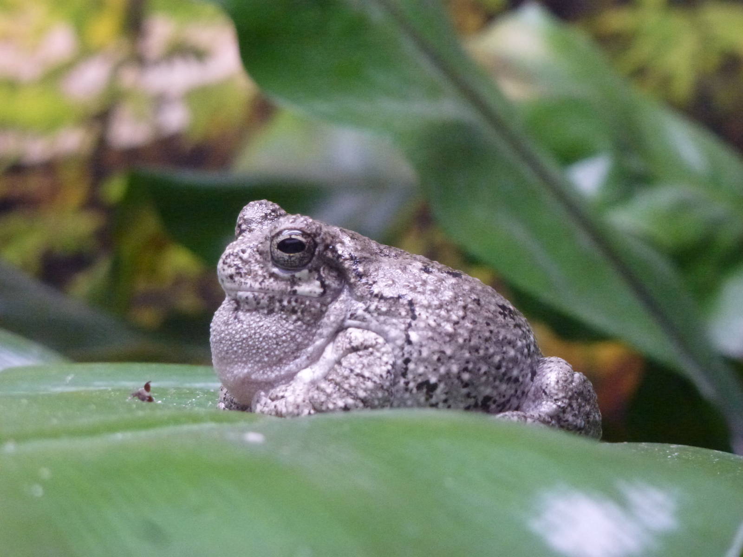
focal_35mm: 104
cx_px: 372
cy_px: 278
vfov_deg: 14.2
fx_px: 2232
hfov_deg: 18.9
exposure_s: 1/50
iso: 800
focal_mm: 18.7
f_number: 5
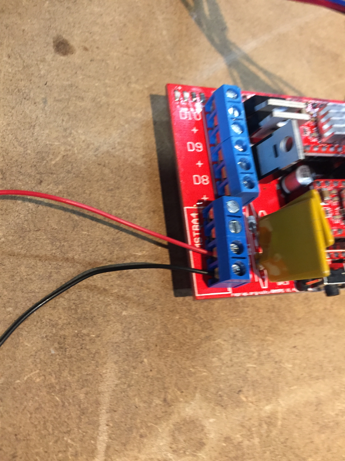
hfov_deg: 48.2
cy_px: 230
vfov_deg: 61.7
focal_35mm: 29
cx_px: 172
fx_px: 385
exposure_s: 1/33
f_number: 2.2
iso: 200
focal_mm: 4.15
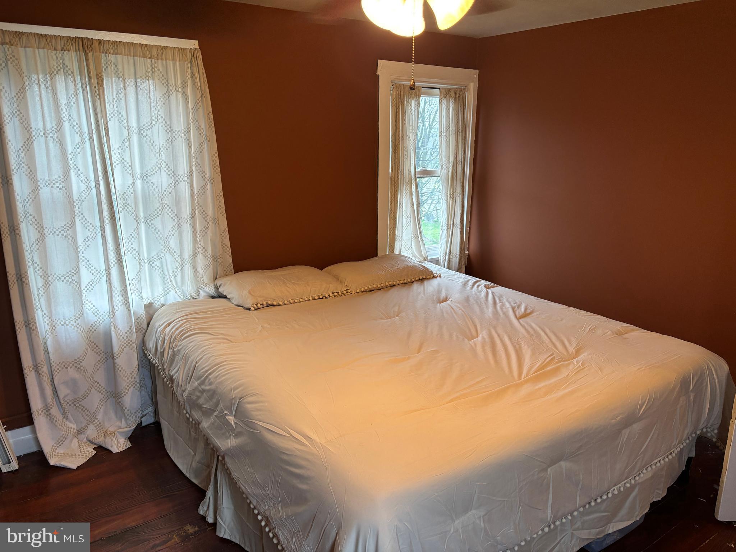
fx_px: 553
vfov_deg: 53.1
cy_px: 276
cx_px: 368
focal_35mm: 26
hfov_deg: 67.3
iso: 160
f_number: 1.6
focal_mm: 5.96
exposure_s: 1/60
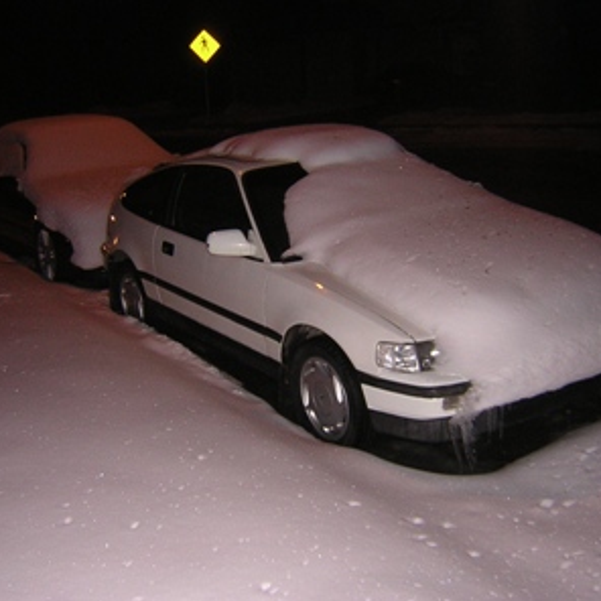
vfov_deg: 39.2
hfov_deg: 39.2
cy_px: 300
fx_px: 845
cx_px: 300
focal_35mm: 43
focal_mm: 4.7
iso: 274
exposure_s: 1/60.1
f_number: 2.6
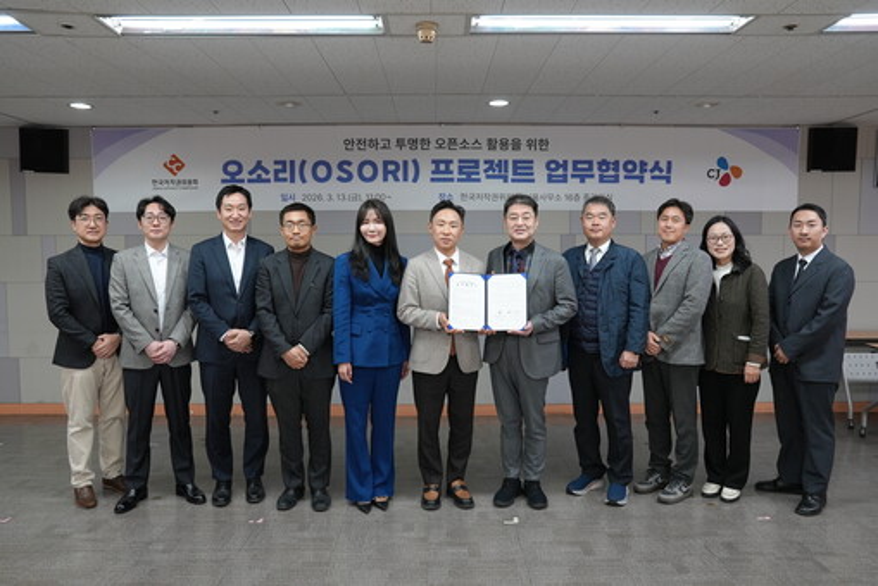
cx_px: 439
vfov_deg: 46.5
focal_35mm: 28
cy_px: 293
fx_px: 683
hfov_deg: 65.4
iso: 1250
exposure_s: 1/160
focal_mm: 28
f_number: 4
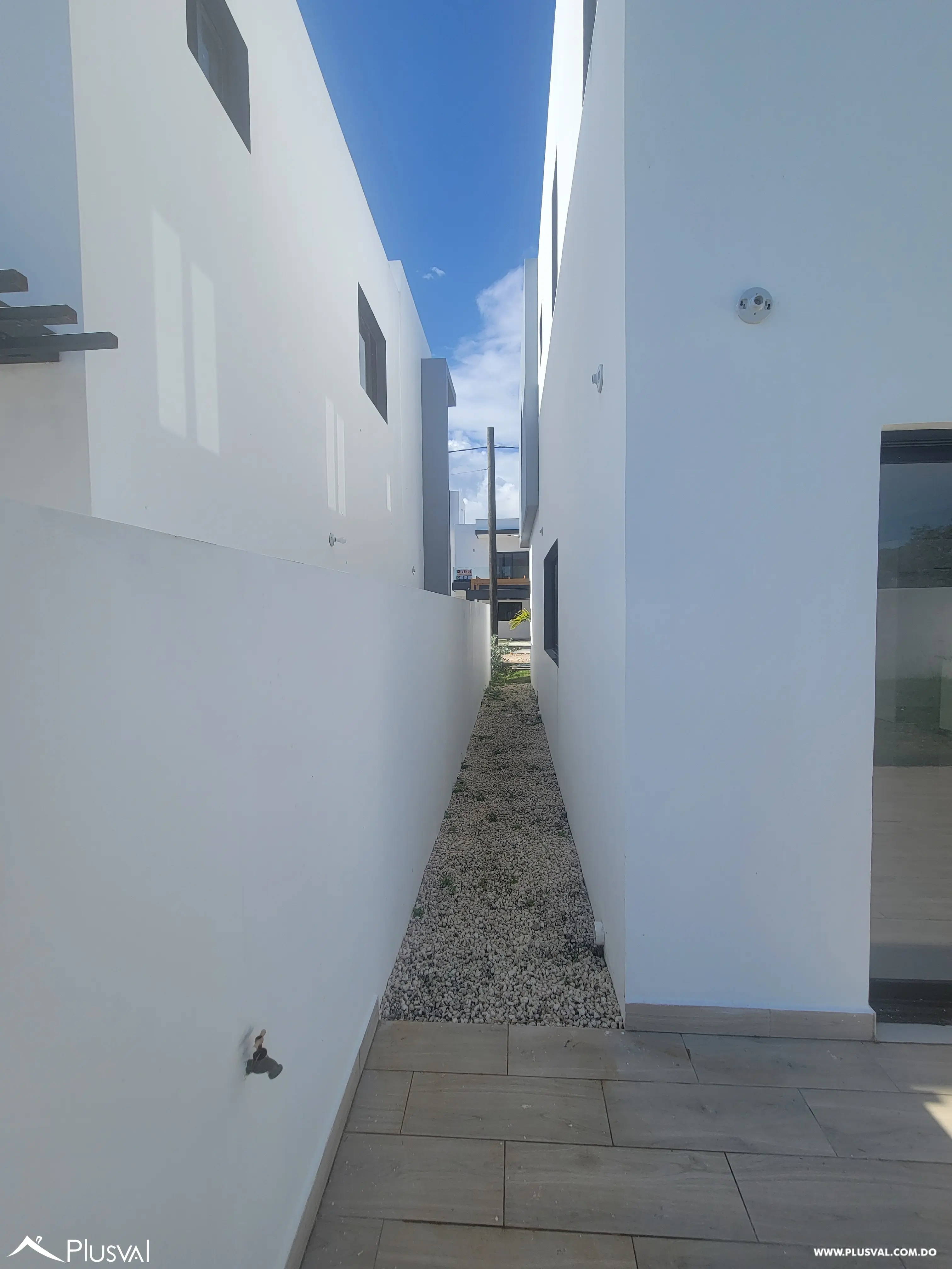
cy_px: 634
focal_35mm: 13
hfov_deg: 89.9
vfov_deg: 106.2
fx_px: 477
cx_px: 476
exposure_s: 1/1610
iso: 50
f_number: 2.2
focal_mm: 2.2
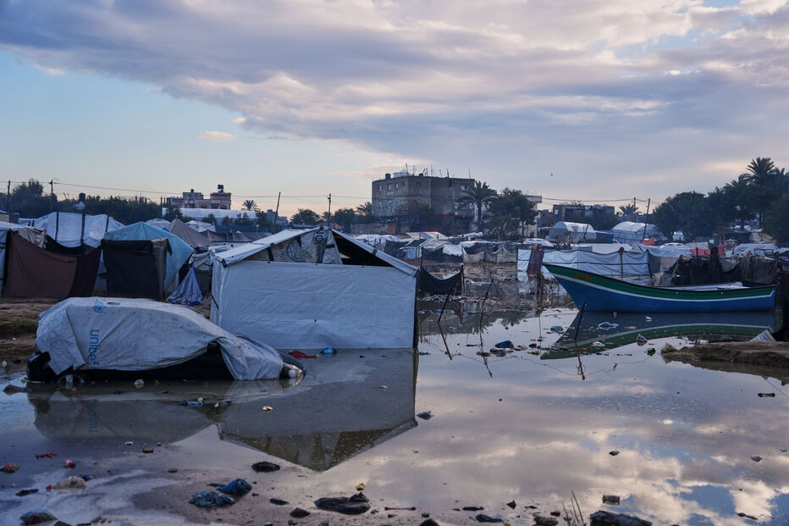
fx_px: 986
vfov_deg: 29.9
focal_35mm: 45
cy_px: 263
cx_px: 394
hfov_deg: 43.6
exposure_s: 1/800
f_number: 2.8
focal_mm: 45
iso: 100
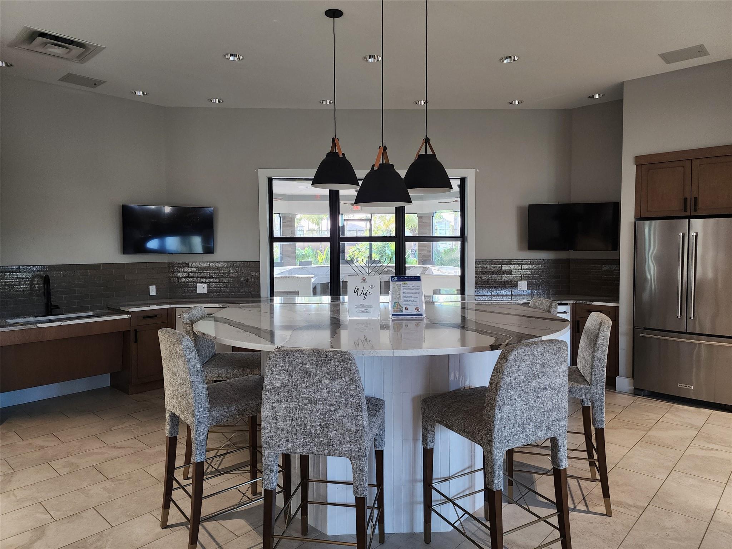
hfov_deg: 73.9
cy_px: 274
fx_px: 486
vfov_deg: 58.9
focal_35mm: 23
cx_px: 366
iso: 200
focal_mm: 6.4
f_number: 1.8
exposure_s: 1/120
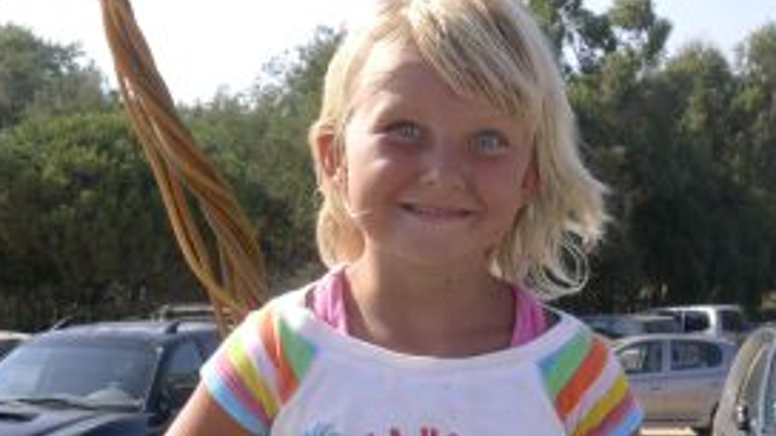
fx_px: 1461
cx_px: 434
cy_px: 311
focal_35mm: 71
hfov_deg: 29.7
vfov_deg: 16.9
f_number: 5.8
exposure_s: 1/203
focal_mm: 6.7
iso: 70
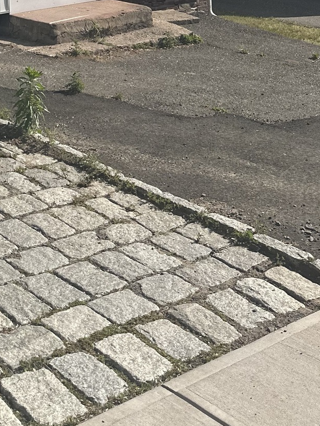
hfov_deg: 20.8
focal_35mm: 67
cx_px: -40
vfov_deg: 24.4
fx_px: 826
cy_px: -163
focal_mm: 6.86
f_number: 1.78
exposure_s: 1/5525
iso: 80
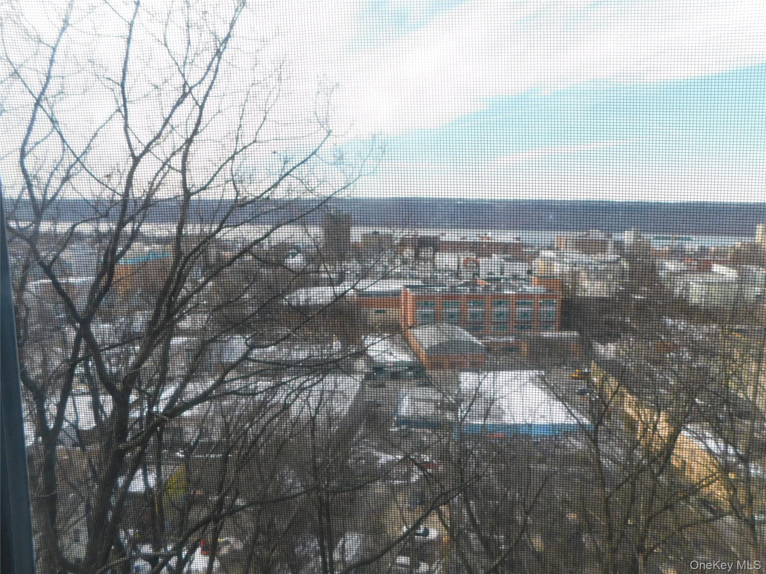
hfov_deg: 73.9
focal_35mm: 23
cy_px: 287
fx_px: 509
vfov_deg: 58.9
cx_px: 383
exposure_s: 1/400
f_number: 3
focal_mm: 4
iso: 125
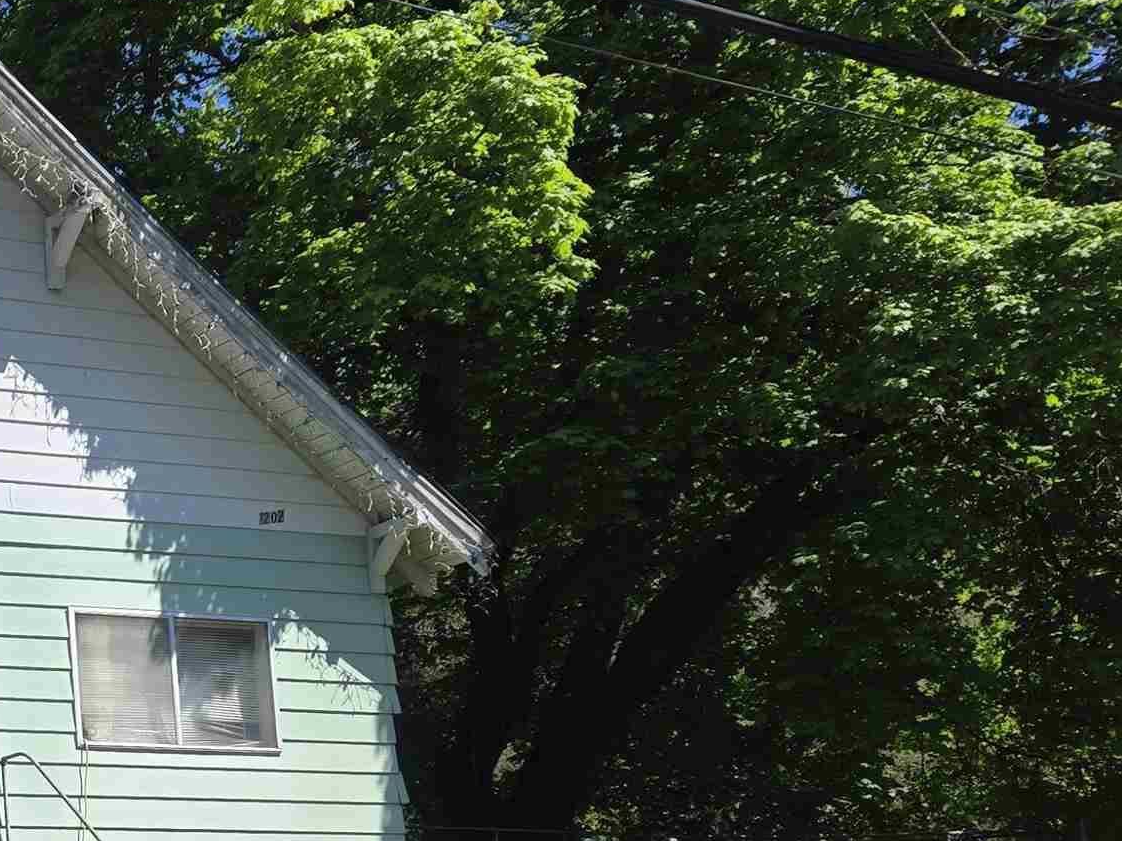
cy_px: 786
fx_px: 2042
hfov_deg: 26.5
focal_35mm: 63
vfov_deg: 22.6
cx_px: -301
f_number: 1.8
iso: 25
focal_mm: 5.4
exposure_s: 1/1429
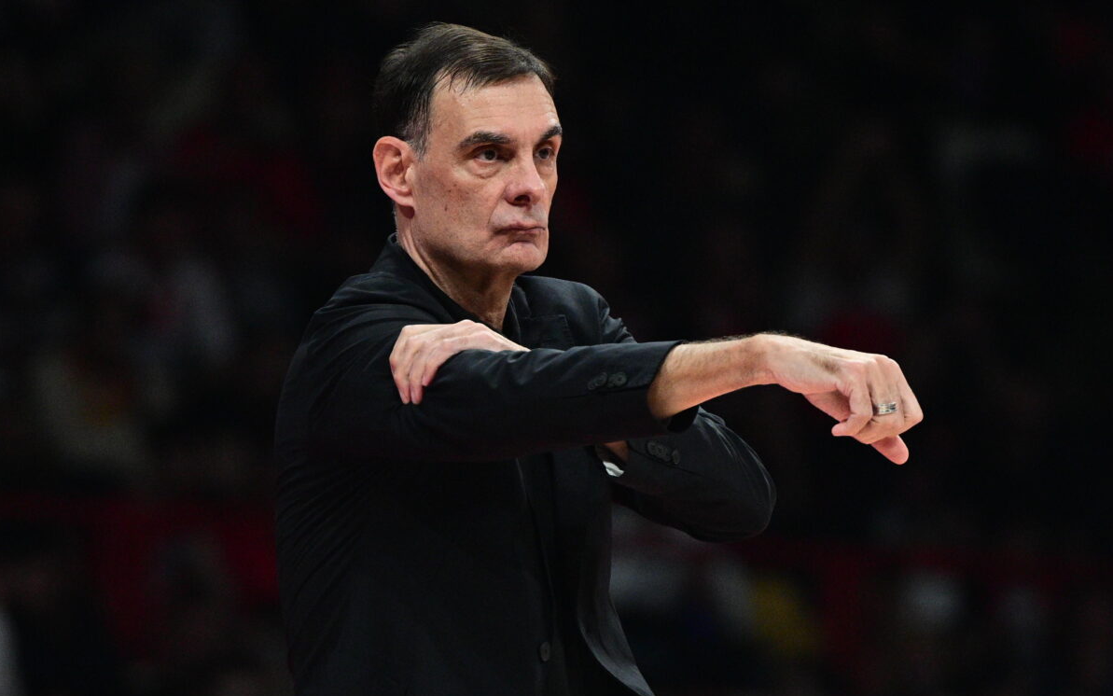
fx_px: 6219
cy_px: 351
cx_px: 555
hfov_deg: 10.2
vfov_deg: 6.4
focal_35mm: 205
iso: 2000
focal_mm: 200
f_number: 2.8
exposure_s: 1/1250
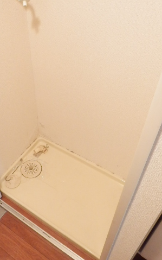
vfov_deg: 56.5
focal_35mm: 34
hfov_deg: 37.1
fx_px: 240
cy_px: 112
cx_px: 64
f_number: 3
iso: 640
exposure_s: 1/30
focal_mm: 4.2
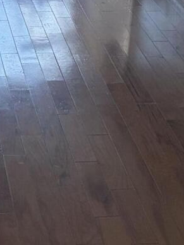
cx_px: 13
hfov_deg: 11.0
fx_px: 950
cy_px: -103
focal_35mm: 134
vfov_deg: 14.0
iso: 200
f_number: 1.6
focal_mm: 5.96
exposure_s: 1/120
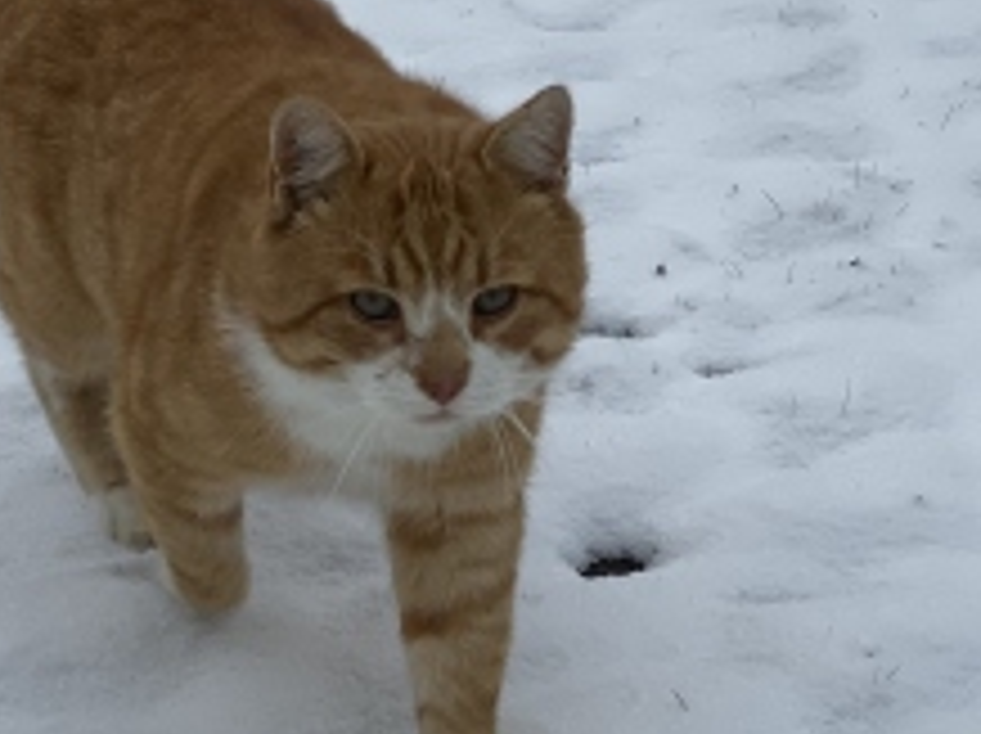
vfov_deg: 9.7
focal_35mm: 153
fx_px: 4331
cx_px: 405
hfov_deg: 12.9
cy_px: 306
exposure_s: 1/631
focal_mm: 6
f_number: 2
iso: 20
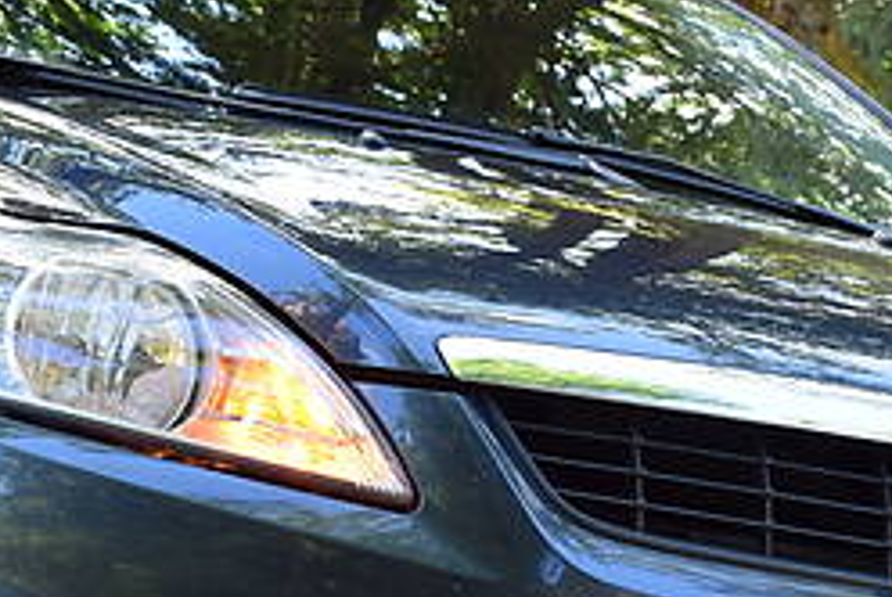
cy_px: 552
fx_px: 3240
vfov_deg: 10.5
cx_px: 507
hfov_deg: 15.7
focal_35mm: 131
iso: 400
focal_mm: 27
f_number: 8
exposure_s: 1/80
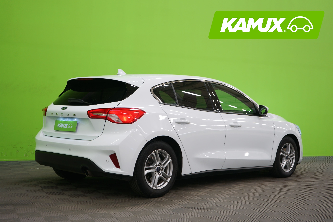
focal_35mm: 48
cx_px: 166
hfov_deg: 41.1
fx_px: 444
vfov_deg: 28.1
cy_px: 111
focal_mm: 48
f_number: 4.5
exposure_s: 1/13
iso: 400
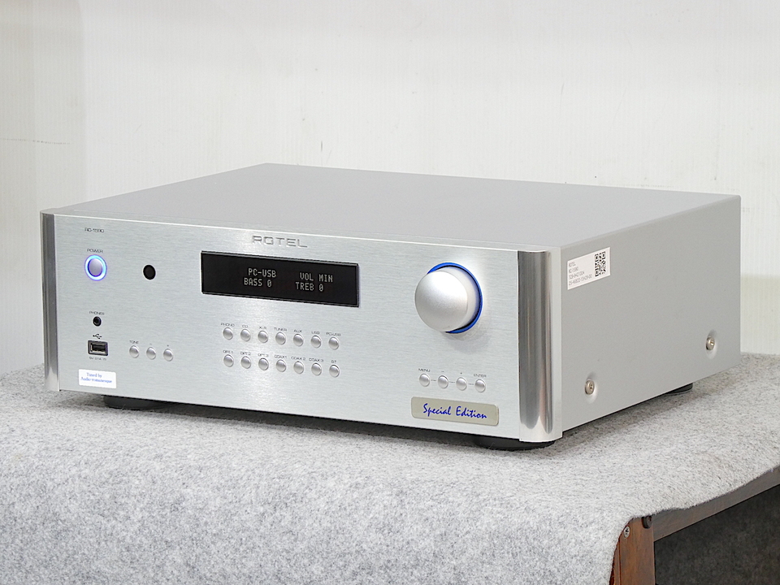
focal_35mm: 151
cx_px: 390
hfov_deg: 13.1
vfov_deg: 9.8
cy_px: 292
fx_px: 3402
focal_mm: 27.1
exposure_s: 1/10
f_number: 5.4
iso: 200
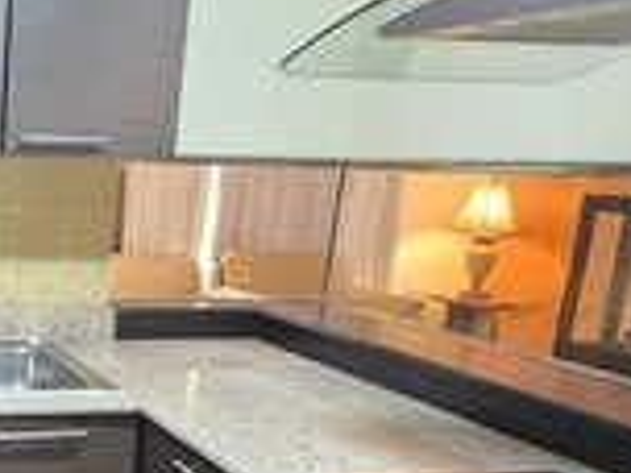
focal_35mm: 39
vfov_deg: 36.5
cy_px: 305
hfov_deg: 36.7
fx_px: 711
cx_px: -127
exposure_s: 1/25
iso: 800
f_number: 1.9
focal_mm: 2.2
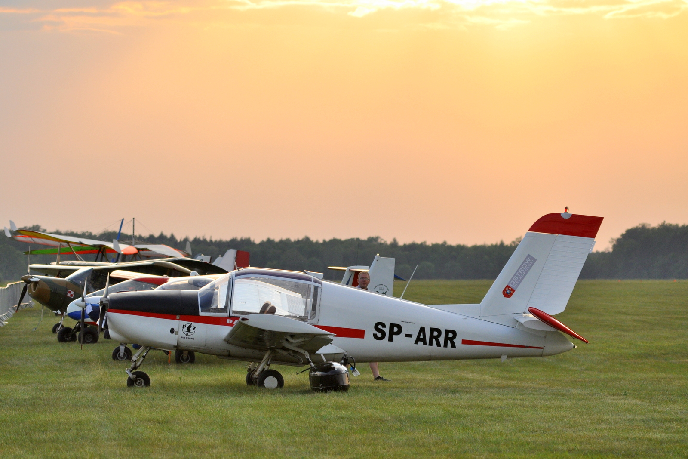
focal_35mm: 255
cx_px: 344
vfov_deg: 5.4
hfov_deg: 8.1
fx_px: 4873
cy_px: 230
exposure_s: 1/800
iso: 400
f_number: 5
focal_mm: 170
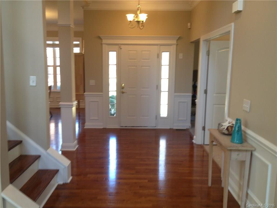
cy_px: 104
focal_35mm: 35
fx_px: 280
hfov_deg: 52.6
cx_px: 138
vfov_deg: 40.7
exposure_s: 1/24
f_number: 2.4
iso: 50
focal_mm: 4.28
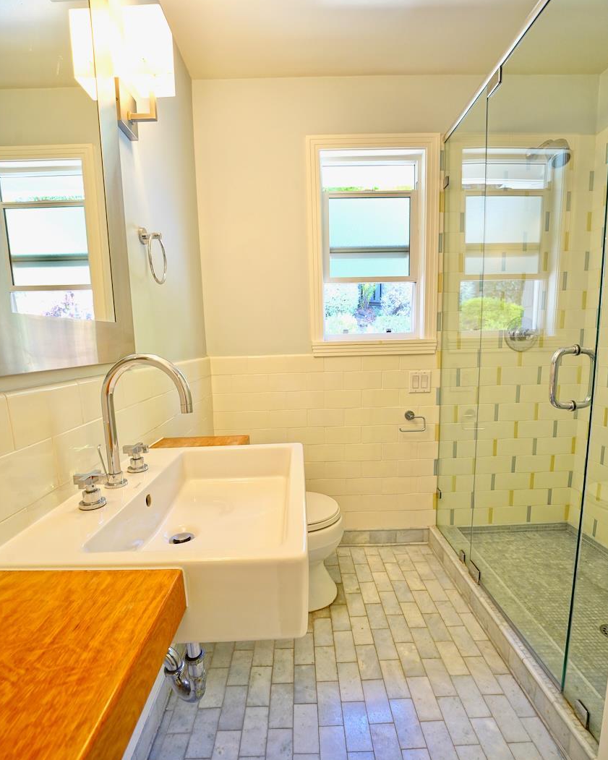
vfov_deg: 93.0
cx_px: 302
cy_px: 398
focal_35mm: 16
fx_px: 360
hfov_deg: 80.4
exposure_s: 1/15
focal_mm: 14
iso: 1000
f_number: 9
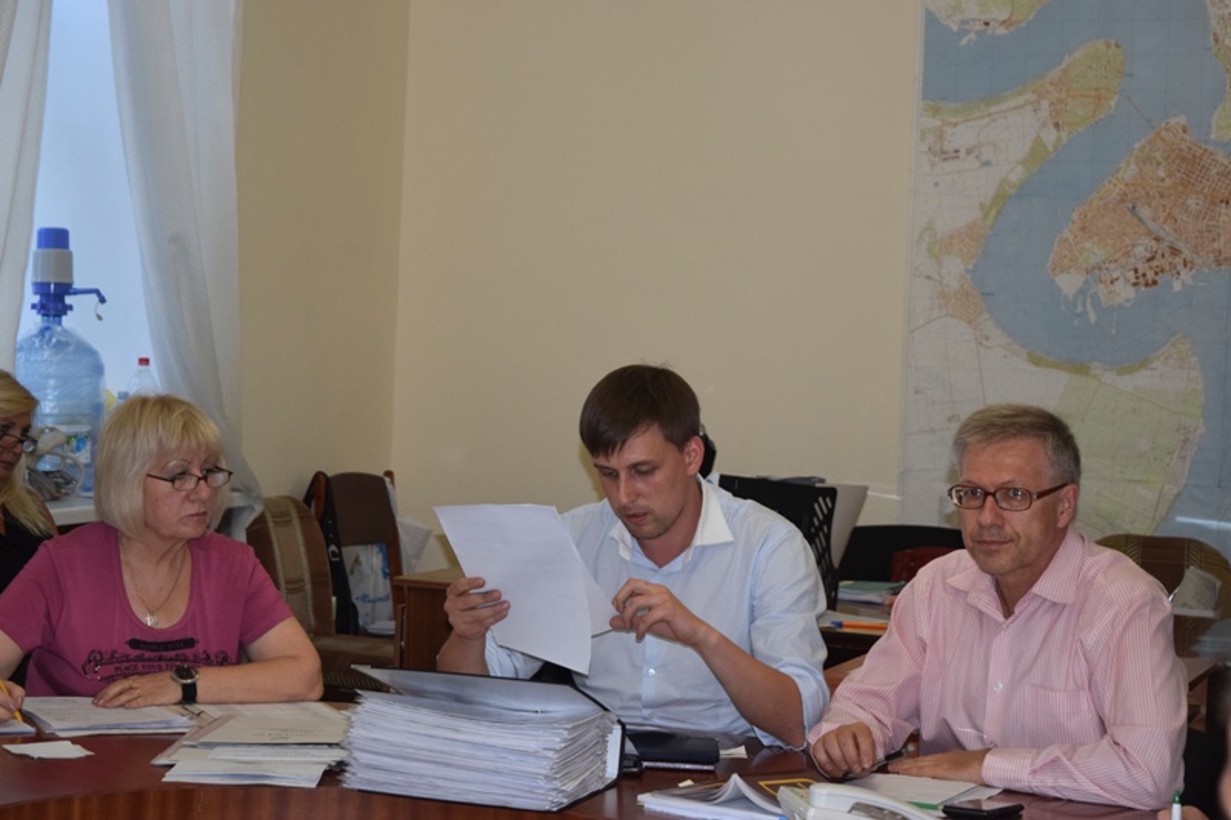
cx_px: 616
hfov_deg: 24.6
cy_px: 410
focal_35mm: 82
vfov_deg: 16.5
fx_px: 2820
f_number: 5.6
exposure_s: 1/60
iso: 1250
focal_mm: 55
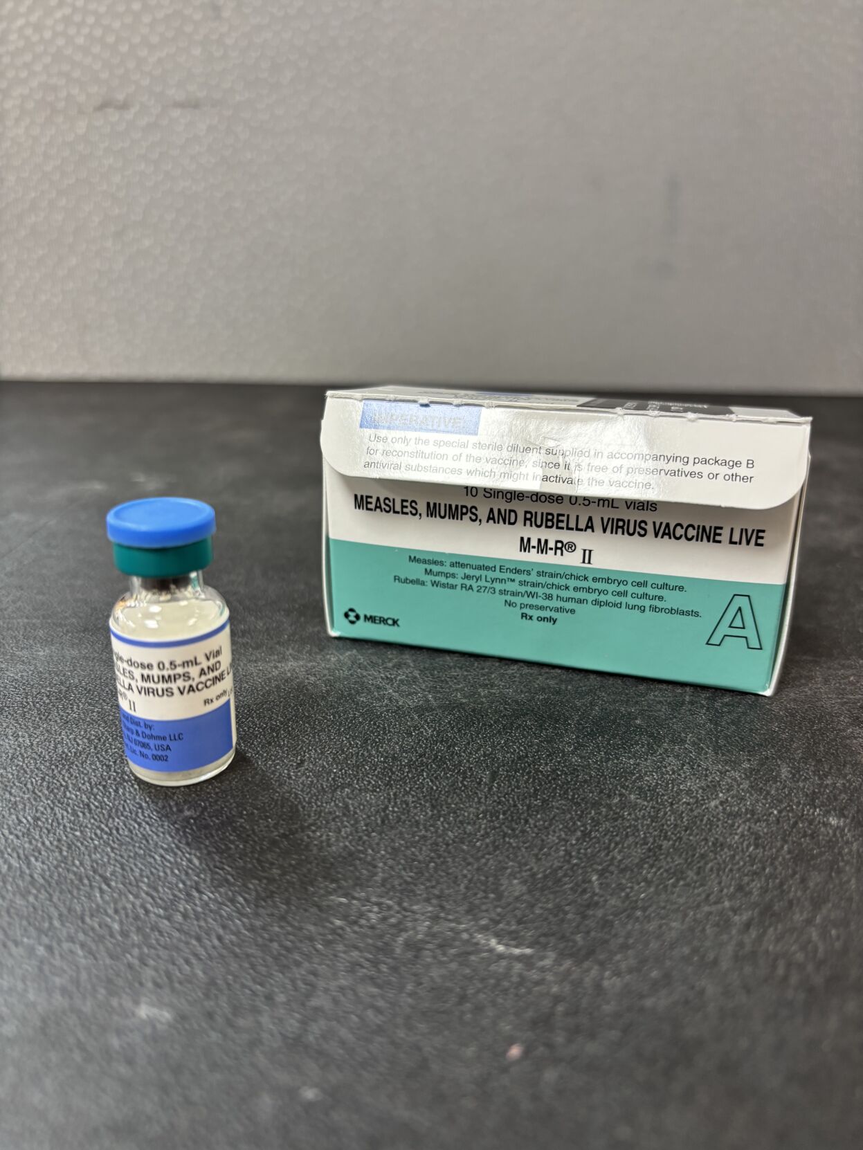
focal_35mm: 26
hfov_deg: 53.1
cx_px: 432
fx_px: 864
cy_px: 575
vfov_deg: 67.3
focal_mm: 5.96
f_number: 1.6
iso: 100
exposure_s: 1/60
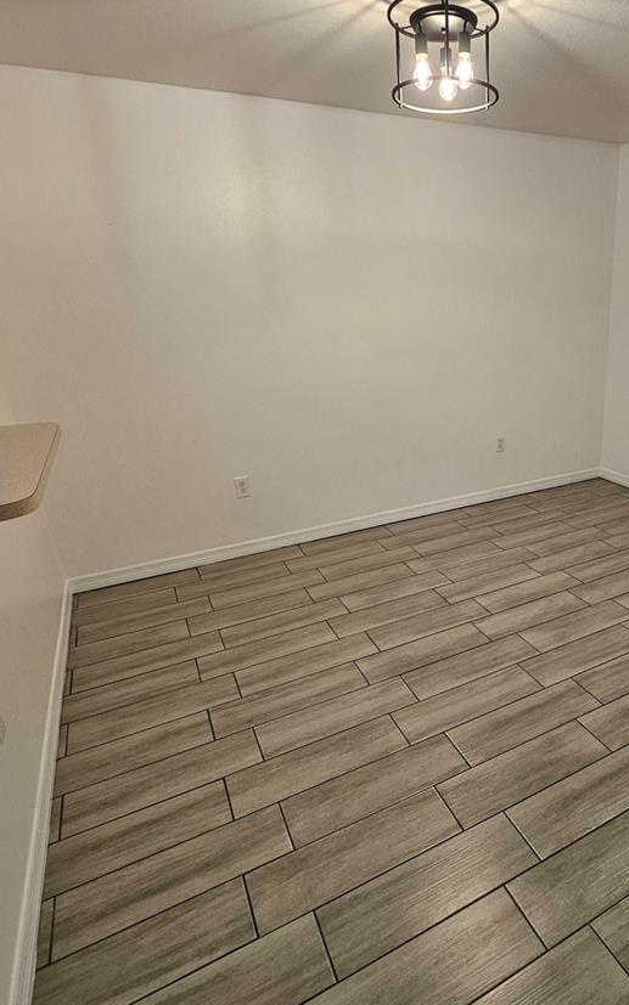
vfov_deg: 85.0
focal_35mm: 20
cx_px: 470
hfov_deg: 56.8
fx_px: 548
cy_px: 527
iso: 125
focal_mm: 1.7
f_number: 2.2
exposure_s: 1/60
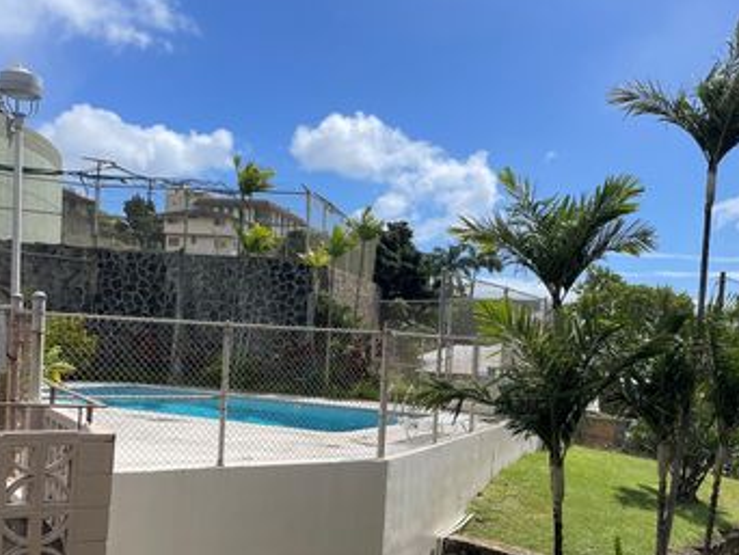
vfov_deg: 37.3
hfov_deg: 48.9
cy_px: 381
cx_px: 385
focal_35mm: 38
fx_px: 812
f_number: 1.6
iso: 50
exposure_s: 1/6135
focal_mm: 4.2
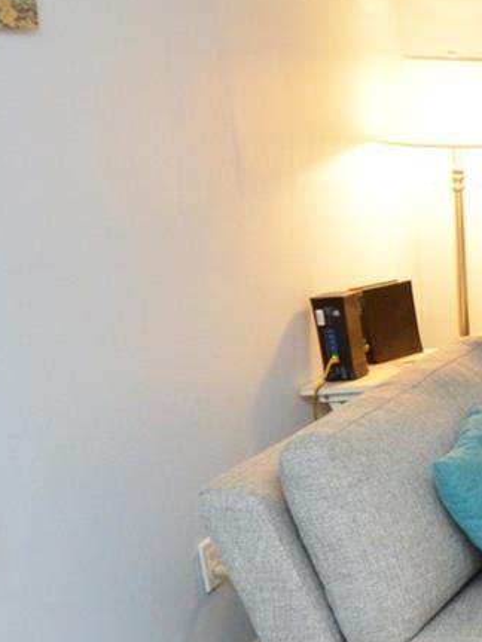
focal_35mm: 64
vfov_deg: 30.2
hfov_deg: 17.0
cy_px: 375
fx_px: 1188
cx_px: 960
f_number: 4
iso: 1000
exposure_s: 1/60
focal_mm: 12
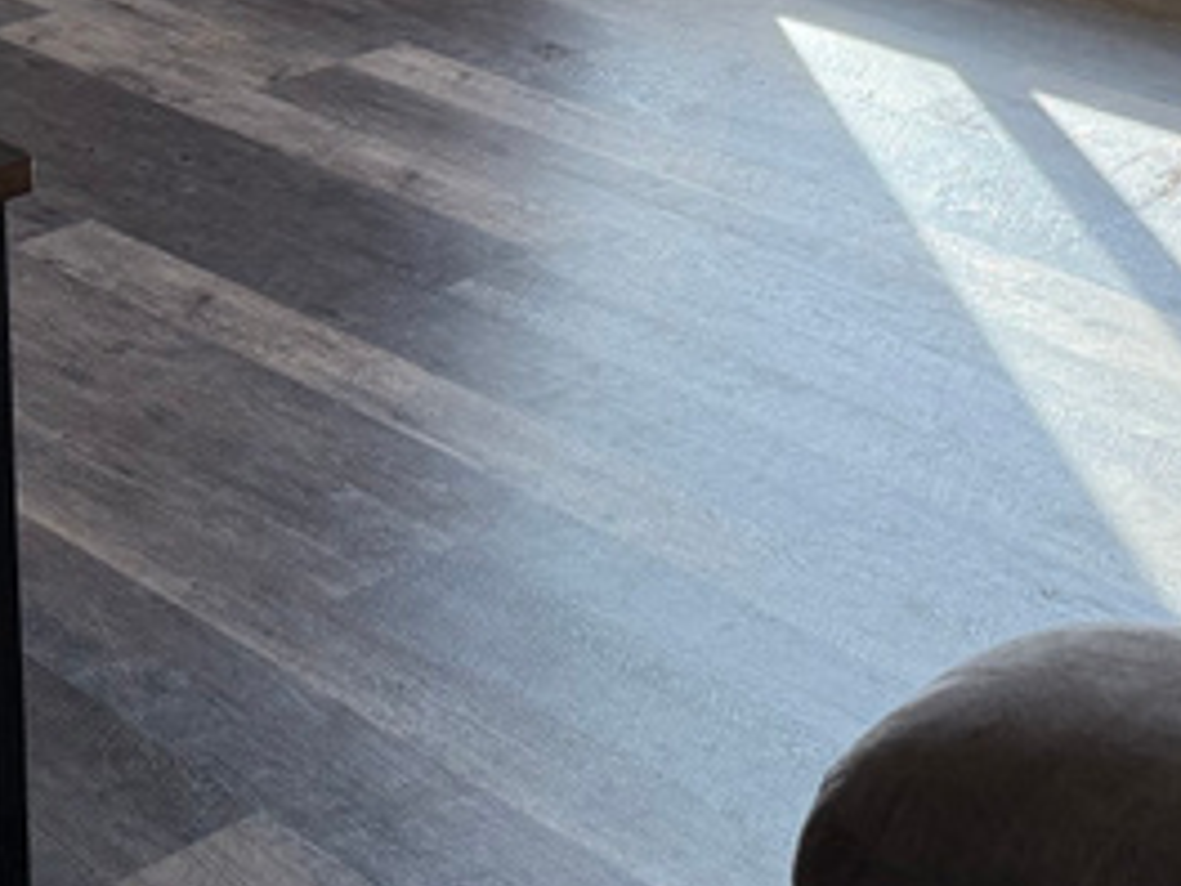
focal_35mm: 93
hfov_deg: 20.9
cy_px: -694
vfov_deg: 14.1
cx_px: 917
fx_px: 3173
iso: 100
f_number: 1.78
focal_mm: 6.76
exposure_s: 1/264
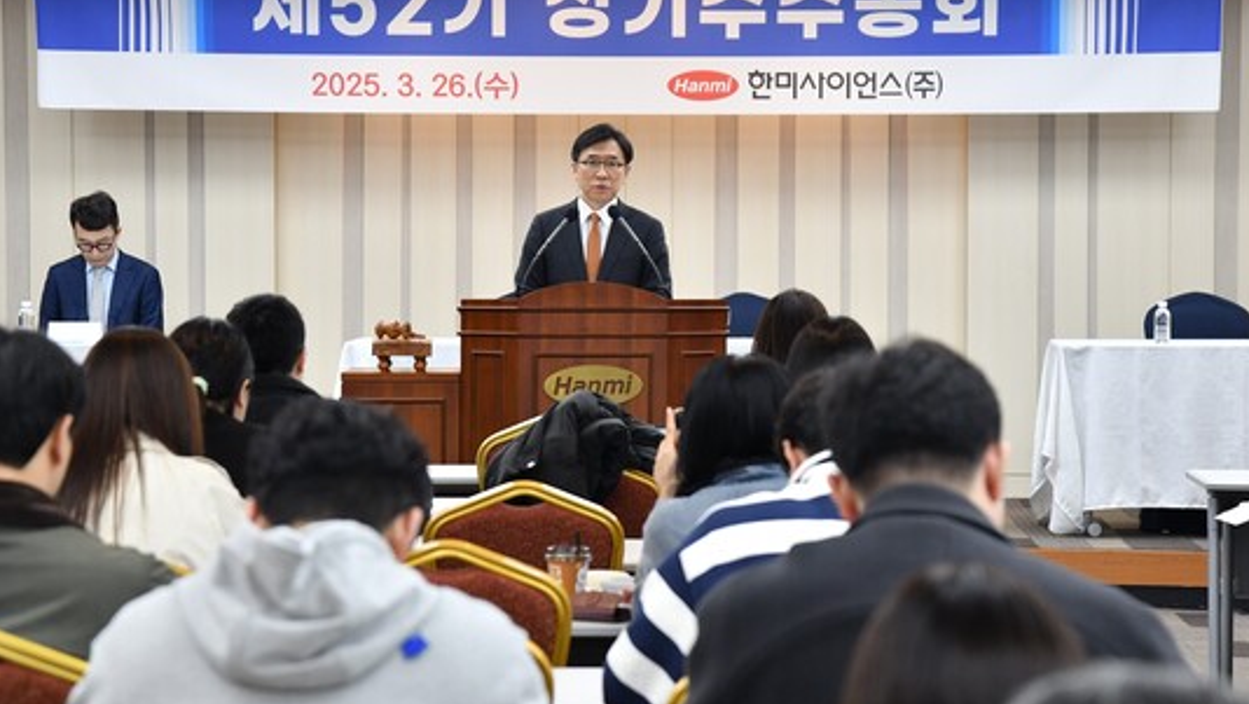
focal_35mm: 100
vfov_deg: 12.1
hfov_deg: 21.3
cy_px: 398
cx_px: 608
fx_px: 3314
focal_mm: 85
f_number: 4.5
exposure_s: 1/100
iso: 1000
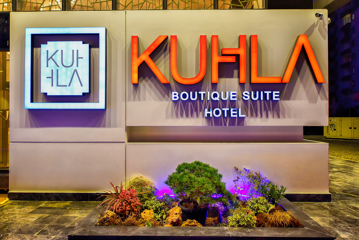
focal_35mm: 23
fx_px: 229
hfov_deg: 76.1
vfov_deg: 55.1
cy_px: 120
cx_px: 180
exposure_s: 1/50
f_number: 2.8
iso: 800
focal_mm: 23
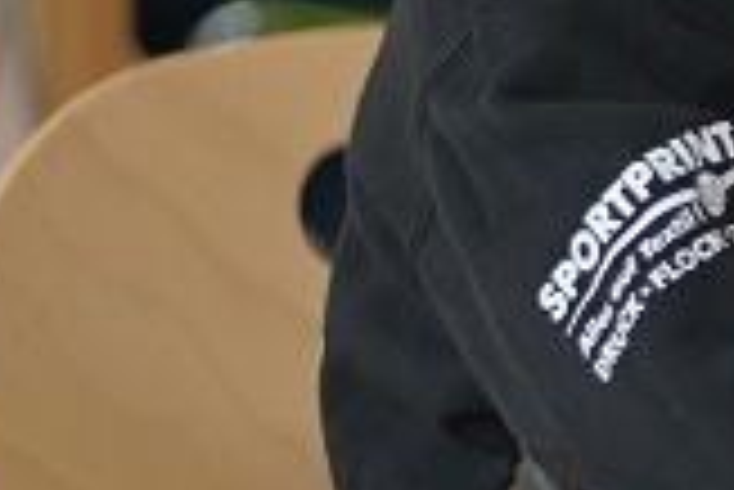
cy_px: -121
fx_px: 5673
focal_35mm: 278
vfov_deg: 4.9
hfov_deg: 6.9
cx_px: 1833
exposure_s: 1/200
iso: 200
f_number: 2
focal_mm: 50
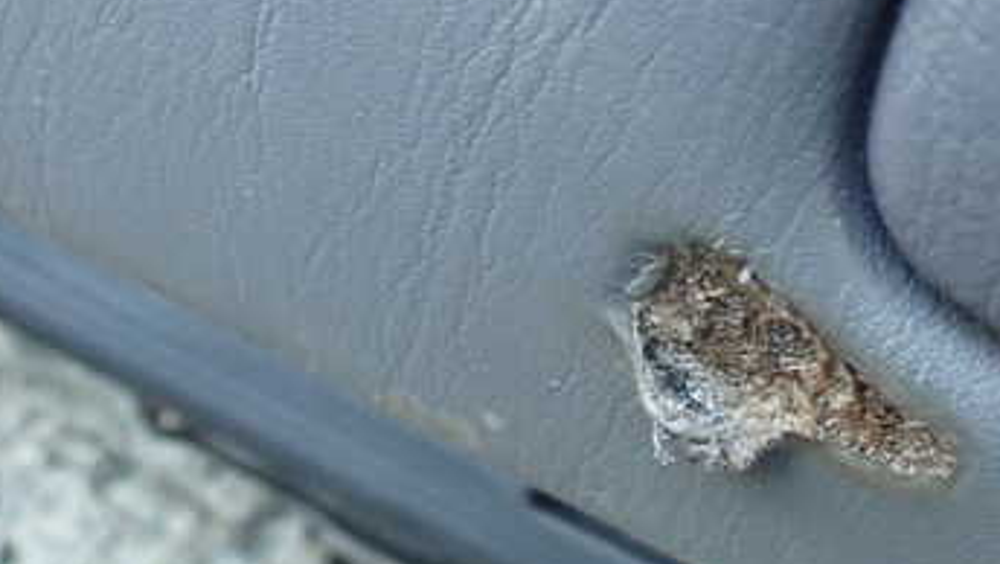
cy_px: 329
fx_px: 1512
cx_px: 759
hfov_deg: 35.7
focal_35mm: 57
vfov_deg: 21.1
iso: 800
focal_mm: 5.4
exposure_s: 1/80
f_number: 2.3
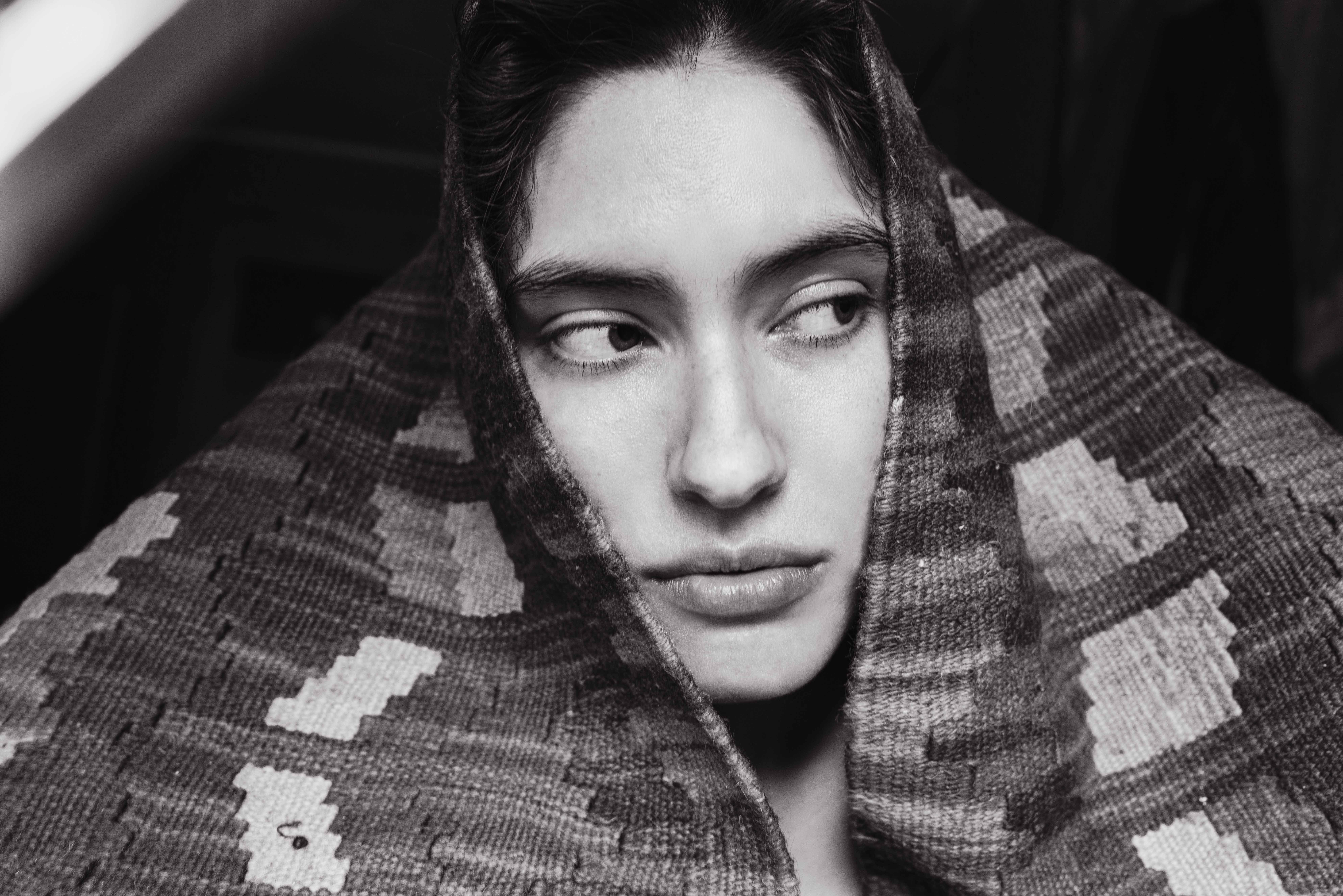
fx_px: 1306
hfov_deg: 54.4
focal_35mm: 35
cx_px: 672
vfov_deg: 37.9
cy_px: 448
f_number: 6.3
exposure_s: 1/15
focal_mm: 35
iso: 500
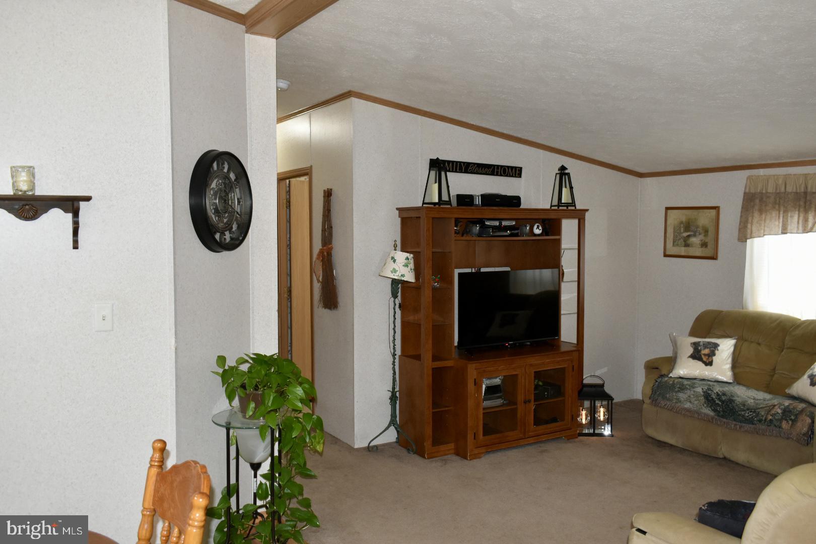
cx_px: 408
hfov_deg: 59.5
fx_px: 714
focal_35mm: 32
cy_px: 272
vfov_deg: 41.7
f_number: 5.6
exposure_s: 1/30
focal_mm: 21
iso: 800
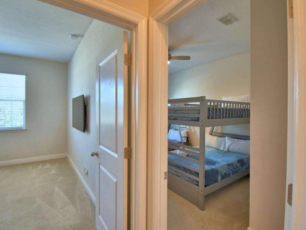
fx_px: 150
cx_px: 157
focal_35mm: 17
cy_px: 113
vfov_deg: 74.7
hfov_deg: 91.0
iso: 400
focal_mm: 10
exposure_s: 1/30
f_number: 4.5
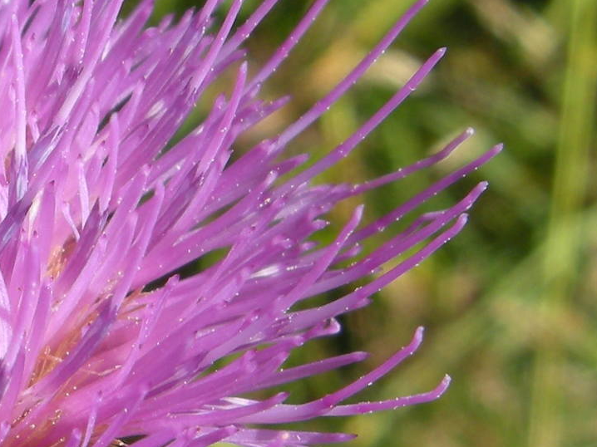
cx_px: -215
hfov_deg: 15.8
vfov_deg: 12.6
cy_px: 314
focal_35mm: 117
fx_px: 2017
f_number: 4.8
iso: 64
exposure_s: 1/192
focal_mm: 7.5
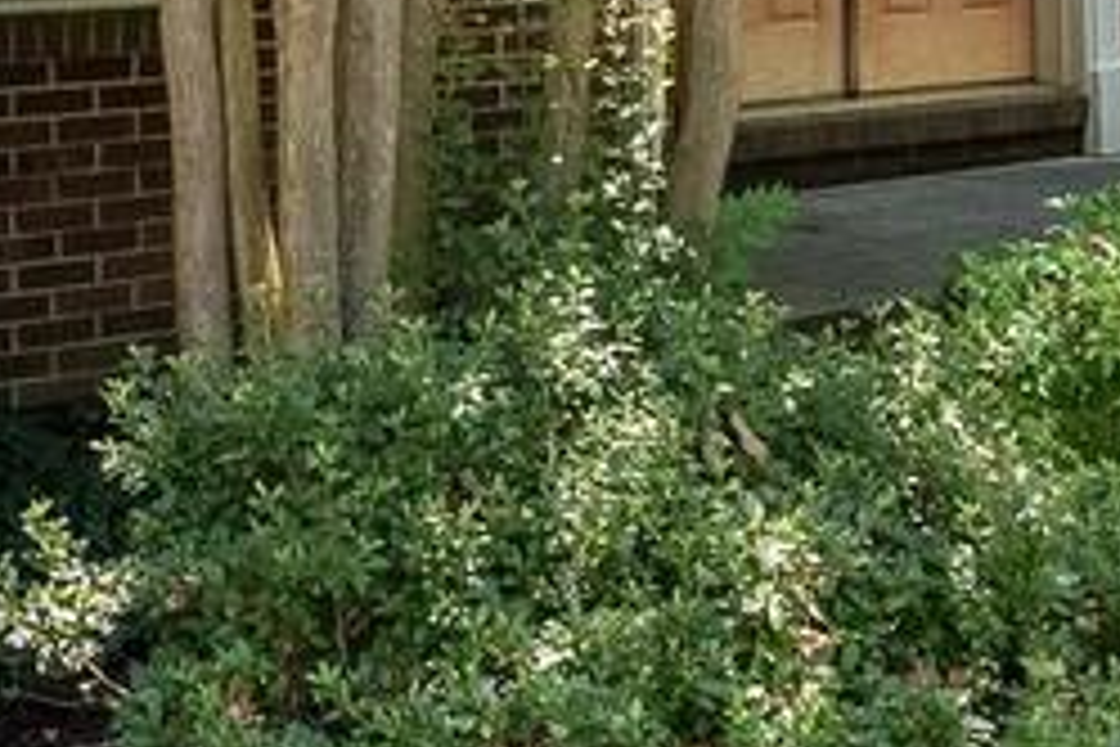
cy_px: -142
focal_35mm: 81
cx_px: 531
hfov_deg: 25.1
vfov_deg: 16.2
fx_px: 2520
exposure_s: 1/250
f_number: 8
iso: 320
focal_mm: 14
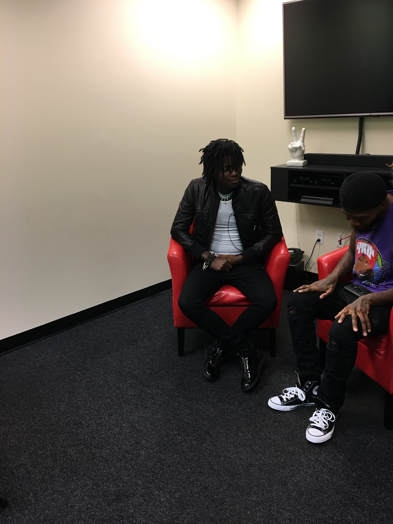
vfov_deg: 61.7
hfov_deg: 48.2
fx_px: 439
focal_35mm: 29
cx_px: 196
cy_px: 262
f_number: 2.2
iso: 40
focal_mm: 4.15
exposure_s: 1/30
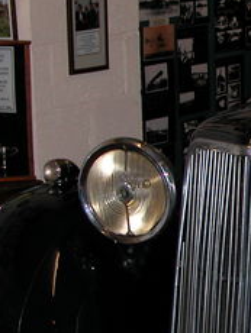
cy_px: 184
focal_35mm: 146
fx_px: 1409
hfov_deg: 9.7
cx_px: 427
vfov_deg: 13.5
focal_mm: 10.7
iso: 100
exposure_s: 1/60
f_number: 2.9
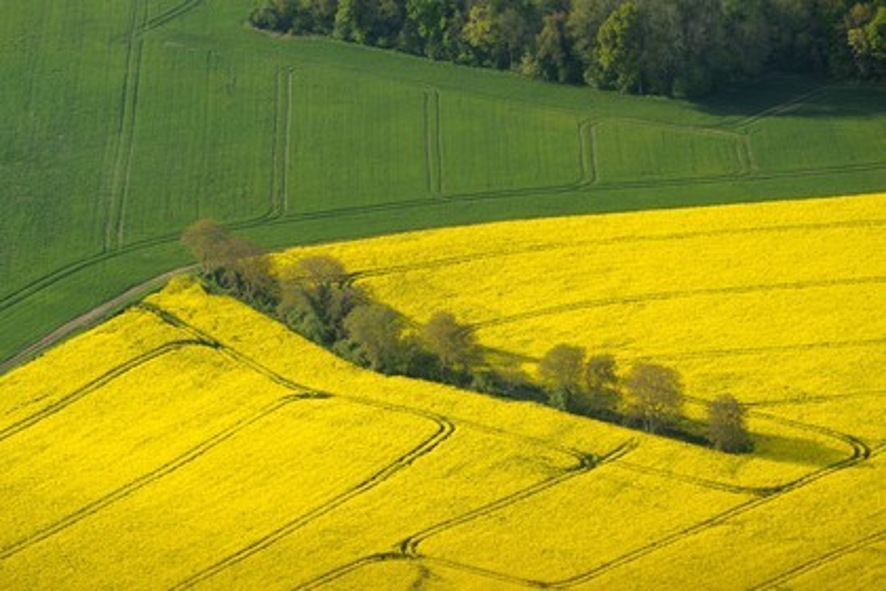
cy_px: 296
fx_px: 4922
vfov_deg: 6.9
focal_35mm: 200
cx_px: 443
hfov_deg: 10.3
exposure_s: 1/1250
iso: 400
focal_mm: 200
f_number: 5.6
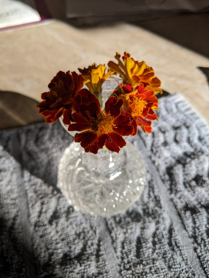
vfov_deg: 65.3
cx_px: 104
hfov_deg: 51.4
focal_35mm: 27
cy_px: 139
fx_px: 217
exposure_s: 1/443
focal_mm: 4.44
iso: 47
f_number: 1.8
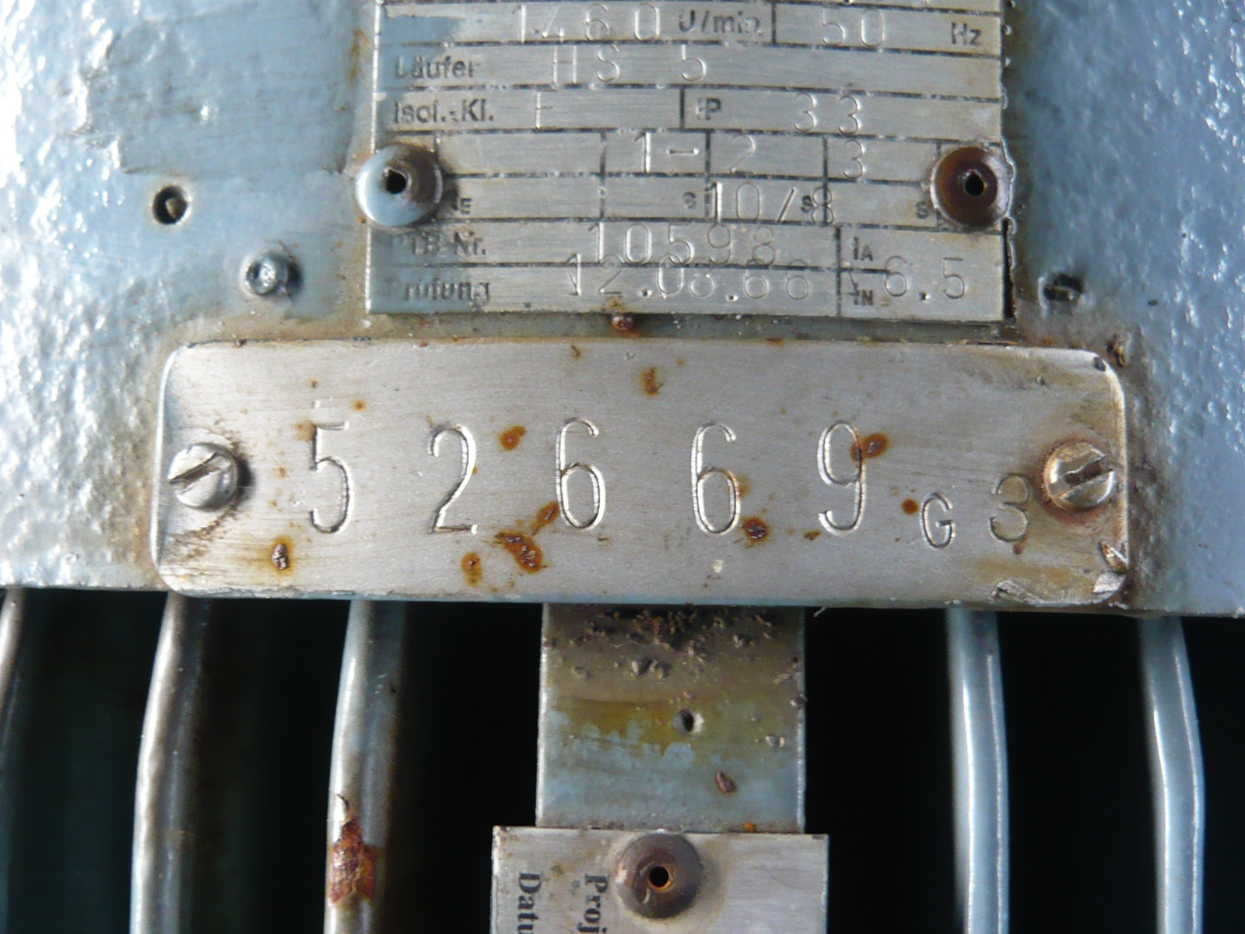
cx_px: 622
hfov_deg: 42.1
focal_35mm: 45
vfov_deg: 32.2
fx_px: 1618
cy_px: 467
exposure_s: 1/8
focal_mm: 4.9
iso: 200
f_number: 2.9
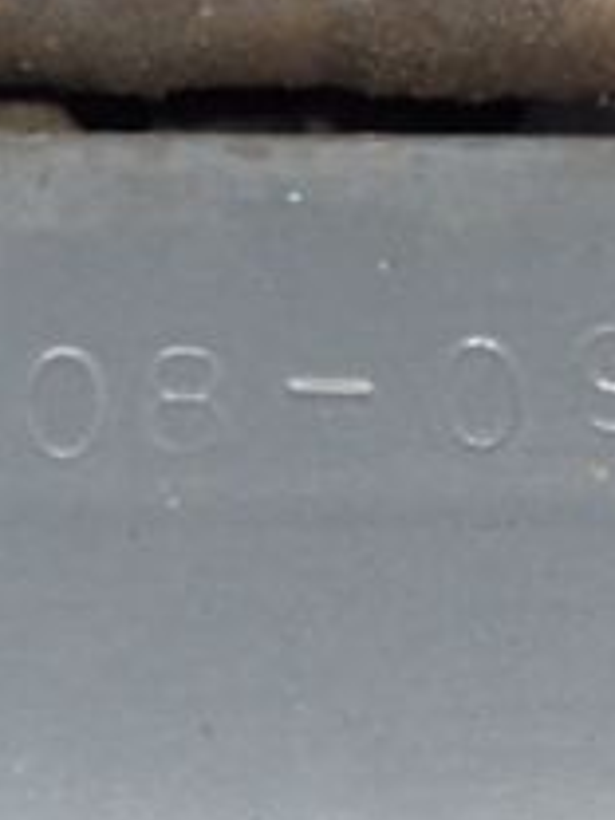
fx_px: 6301
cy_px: 410
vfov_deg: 7.4
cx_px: 501
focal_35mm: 266
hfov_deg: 5.6
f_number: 5.2
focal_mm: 20.6
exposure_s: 1/100
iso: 1250
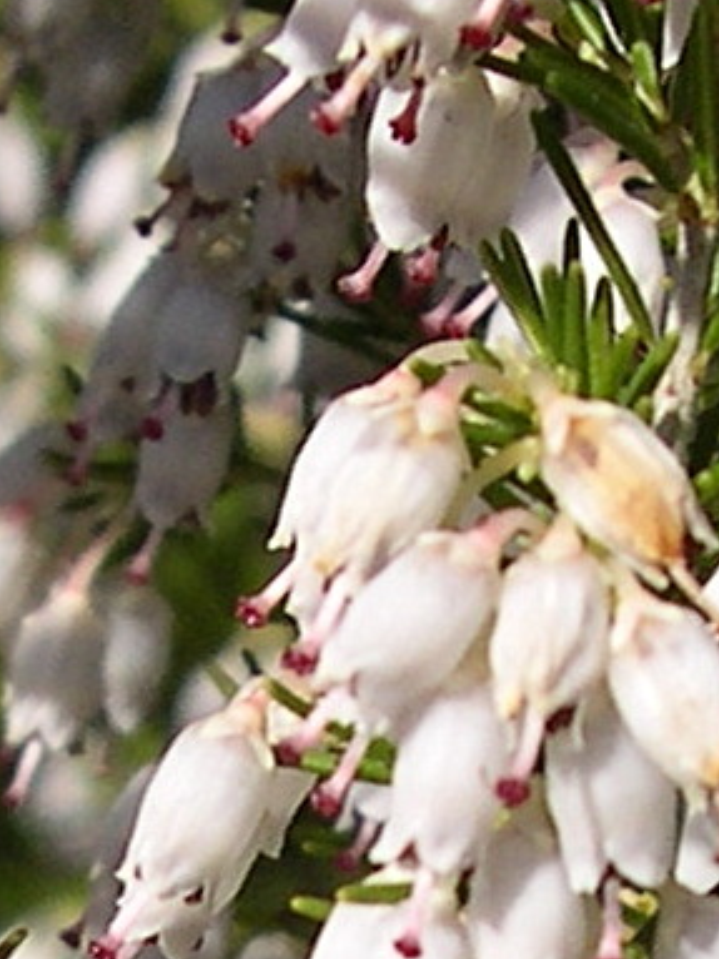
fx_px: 3852
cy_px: 1157
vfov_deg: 13.8
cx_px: -391
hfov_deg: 10.3
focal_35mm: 139
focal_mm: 8
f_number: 7.6
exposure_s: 1/192
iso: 100
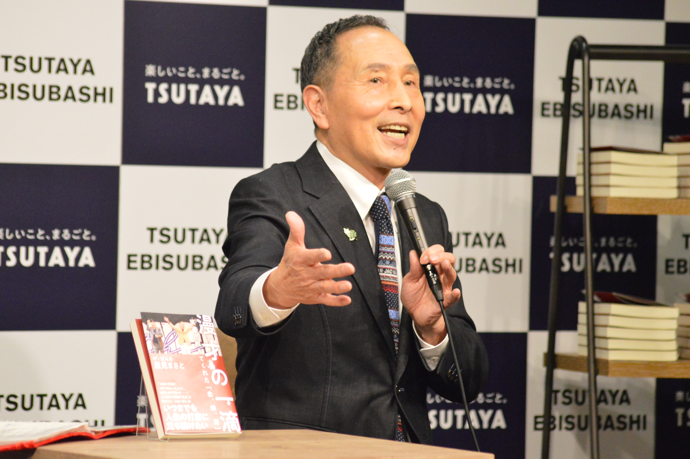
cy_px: 230
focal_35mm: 225
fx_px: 4309
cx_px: 345
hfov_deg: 9.2
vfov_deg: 6.1
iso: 5000
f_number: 4.5
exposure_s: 1/500
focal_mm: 150
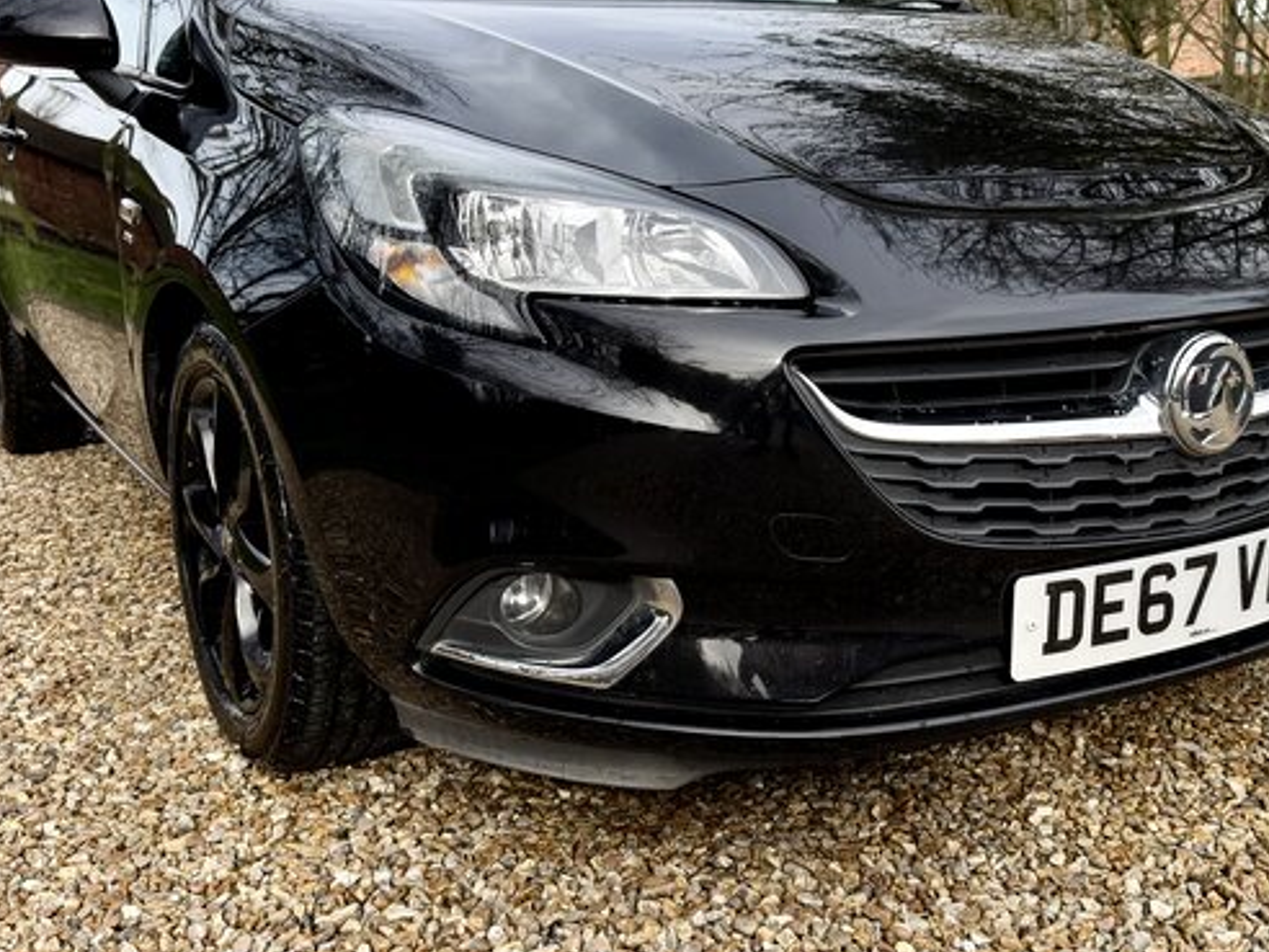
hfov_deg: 47.7
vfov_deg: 36.8
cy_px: 444
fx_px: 1430
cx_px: 717
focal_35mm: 39
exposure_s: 1/1553
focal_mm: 6.76
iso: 100
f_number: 1.78
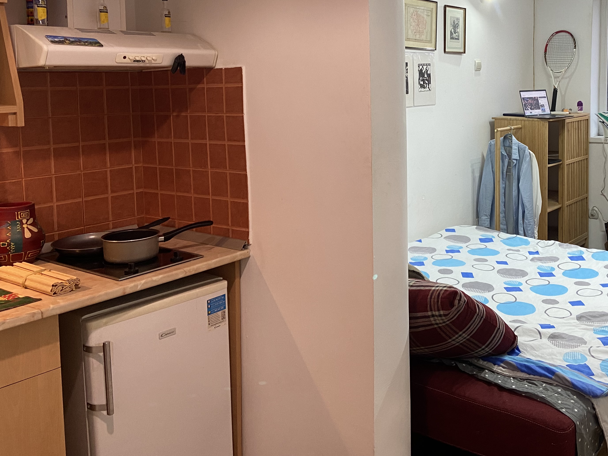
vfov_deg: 37.1
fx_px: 667
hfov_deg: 47.7
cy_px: 135
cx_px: 431
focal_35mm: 38
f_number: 1.8
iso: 100
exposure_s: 1/50
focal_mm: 4.25
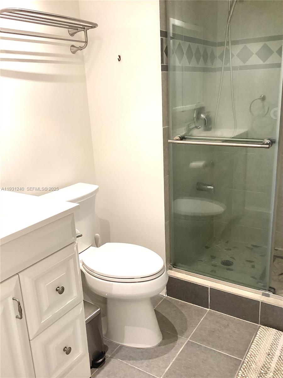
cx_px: 142
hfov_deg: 45.4
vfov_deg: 58.4
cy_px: 189
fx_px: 338
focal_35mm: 31
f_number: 2.4
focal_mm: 3.3
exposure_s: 1/50
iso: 160
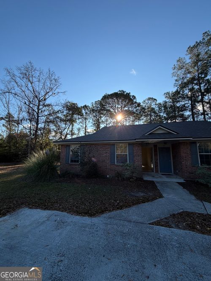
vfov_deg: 102.1
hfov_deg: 85.7
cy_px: 140
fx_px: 114
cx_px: 106
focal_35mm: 14
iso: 32
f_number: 2.2
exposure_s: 1/770
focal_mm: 2.22
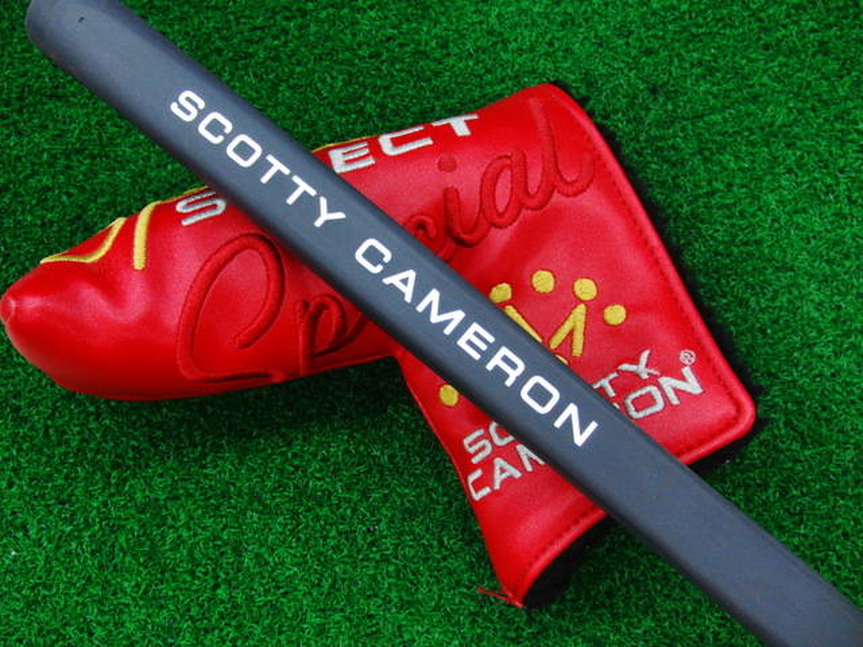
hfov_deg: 50.1
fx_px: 922
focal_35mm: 37
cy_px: 324
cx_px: 432
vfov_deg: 38.7
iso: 400
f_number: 3.6
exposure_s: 1/50
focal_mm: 6.42
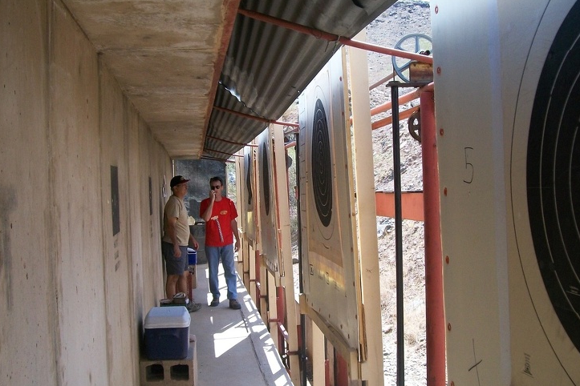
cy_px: 196
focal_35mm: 41
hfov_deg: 47.4
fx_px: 661
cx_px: 277
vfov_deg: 32.6
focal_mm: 6
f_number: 2.7
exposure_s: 1/500
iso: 80
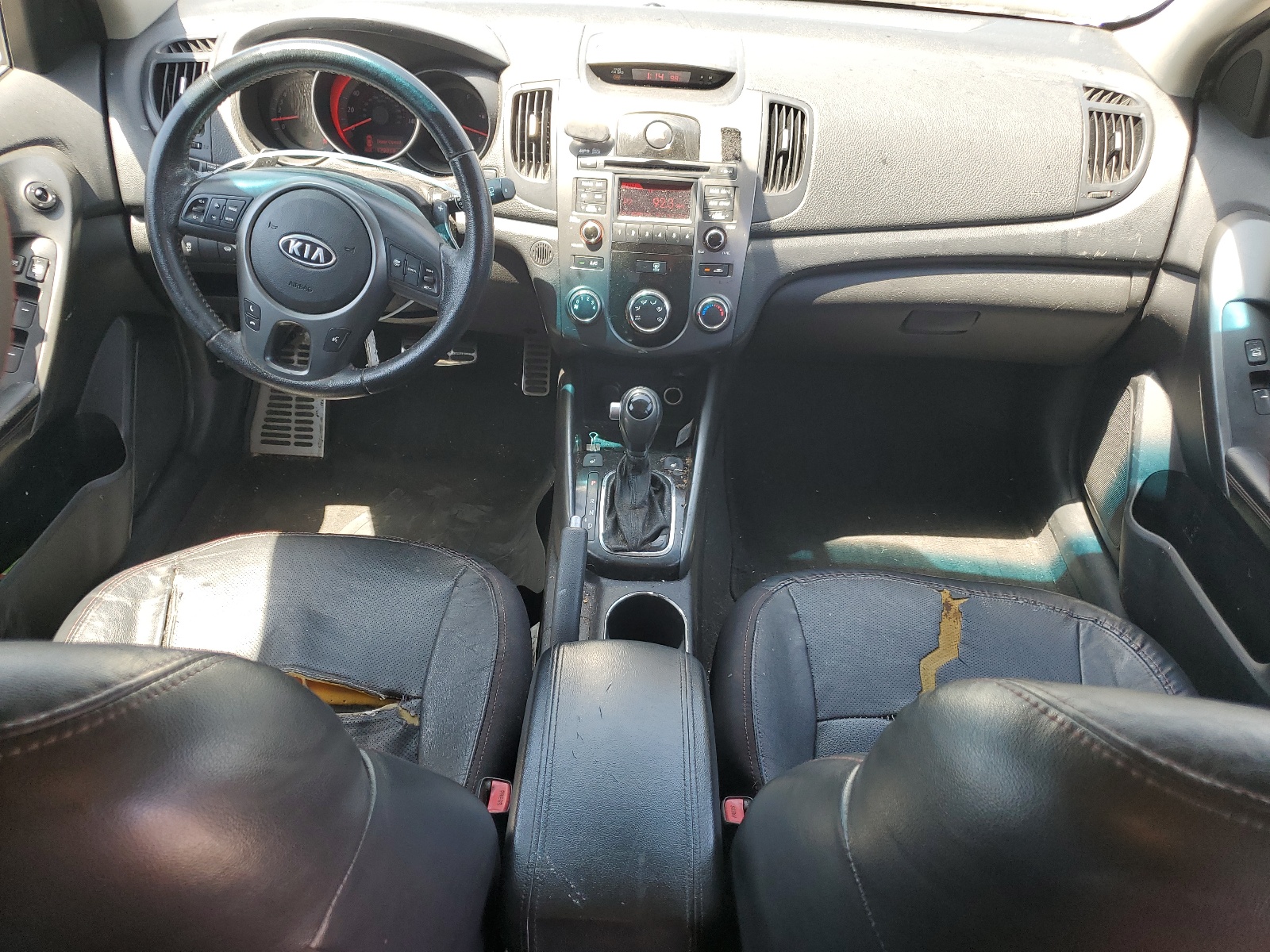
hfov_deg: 67.3
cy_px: 476
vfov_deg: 53.1
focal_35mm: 26
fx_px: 954
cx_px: 635
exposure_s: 1/161
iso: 50
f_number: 1.5
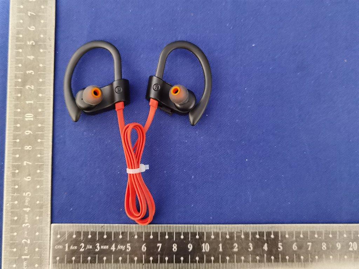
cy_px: 134
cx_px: 180
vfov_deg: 38.7
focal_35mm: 37
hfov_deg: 50.1
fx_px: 384
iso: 640
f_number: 1.9
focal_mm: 6.71
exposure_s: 1/16.7
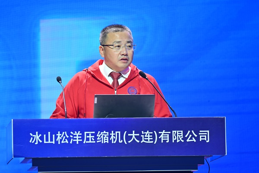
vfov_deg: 4.6
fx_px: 2158
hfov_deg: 6.9
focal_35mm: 300
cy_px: 86
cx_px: 130
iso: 500
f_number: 3.5
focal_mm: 200
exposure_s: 1/250
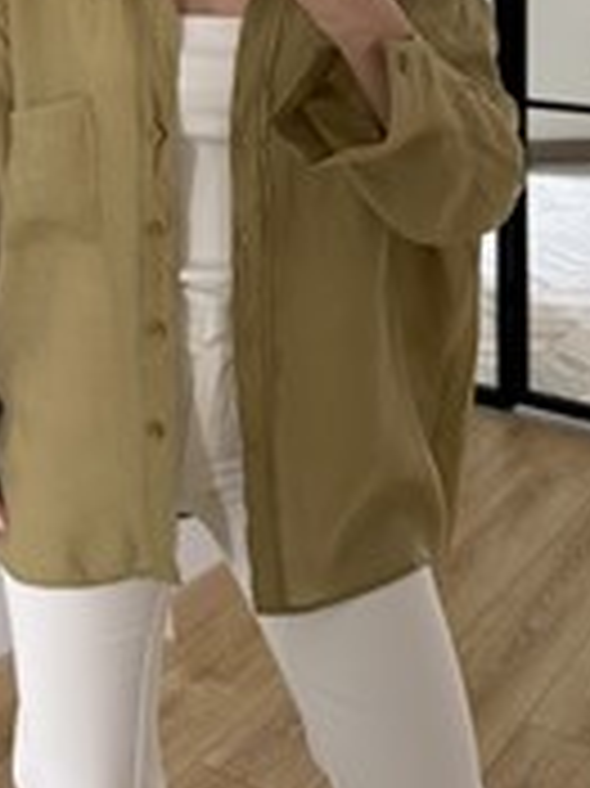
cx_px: 216
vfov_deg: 32.3
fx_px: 1251
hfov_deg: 26.4
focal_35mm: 55
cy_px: 5
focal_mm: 6.76
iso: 250
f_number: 1.78
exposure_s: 1/60
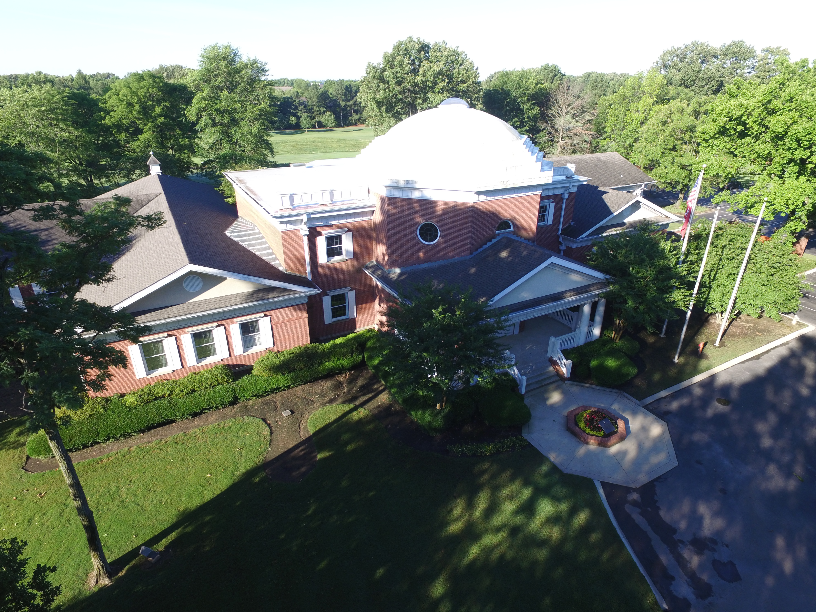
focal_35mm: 20
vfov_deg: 66.0
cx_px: 408
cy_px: 306
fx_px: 471
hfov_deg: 81.7
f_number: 2.8
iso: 100
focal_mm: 3.61
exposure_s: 1/257
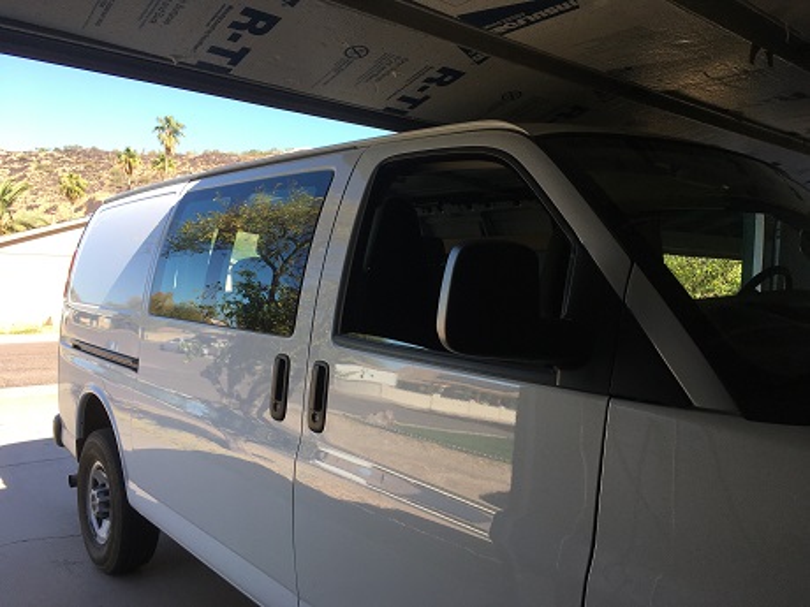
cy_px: 304
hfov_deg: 61.7
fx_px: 679
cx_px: 405
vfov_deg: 48.2
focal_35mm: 29
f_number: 2.2
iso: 25
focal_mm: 4.15
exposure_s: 1/407
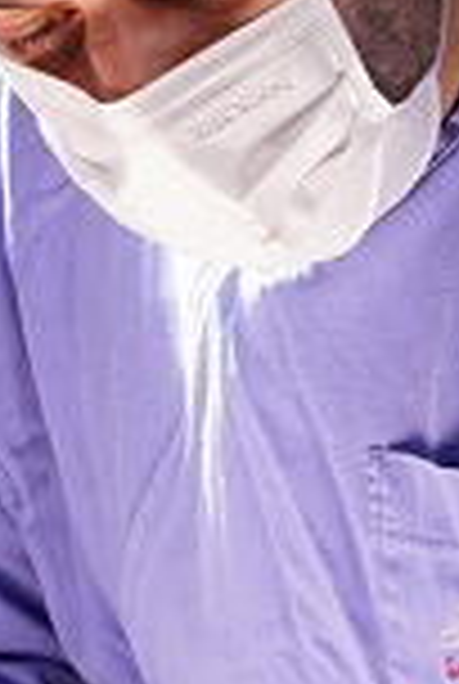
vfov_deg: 8.2
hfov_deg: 5.5
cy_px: -284
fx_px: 4683
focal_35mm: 246
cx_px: -342
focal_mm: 50
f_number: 5.6
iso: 2000
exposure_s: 1/160
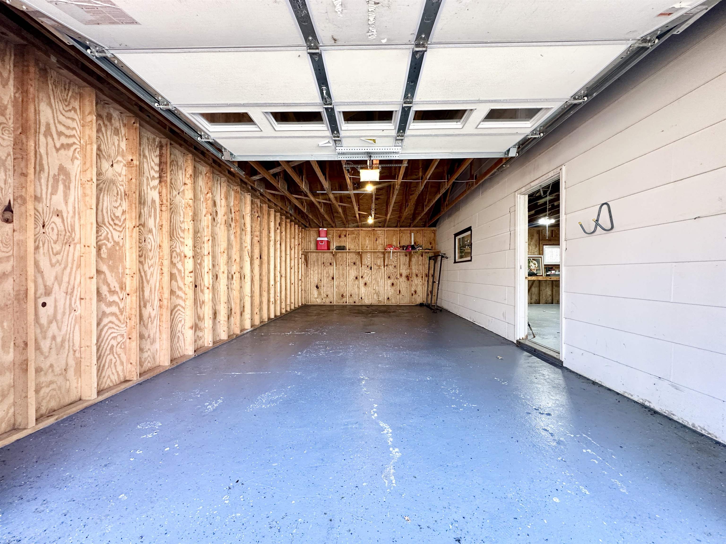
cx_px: 363
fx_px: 294
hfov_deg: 102.1
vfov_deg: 85.7
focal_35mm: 14
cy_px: 272
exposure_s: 1/120
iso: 250
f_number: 2.2
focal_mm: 2.22
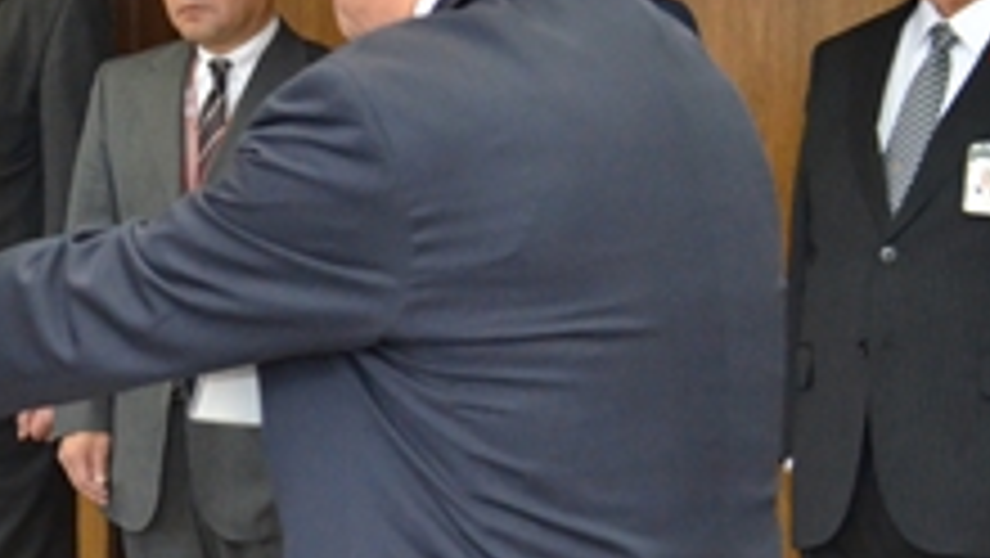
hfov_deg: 11.9
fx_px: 4675
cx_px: -45
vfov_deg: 6.8
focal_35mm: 178
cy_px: 97
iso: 3200
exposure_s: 1/250
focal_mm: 50
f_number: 5.6
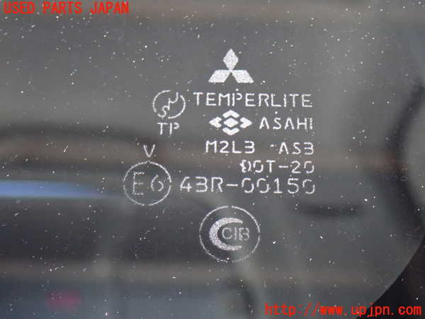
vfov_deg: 16.8
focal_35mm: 88
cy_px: 160
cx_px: 212
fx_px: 1080
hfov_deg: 22.3
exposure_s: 1/80
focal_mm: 15.66
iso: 500
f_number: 4.5
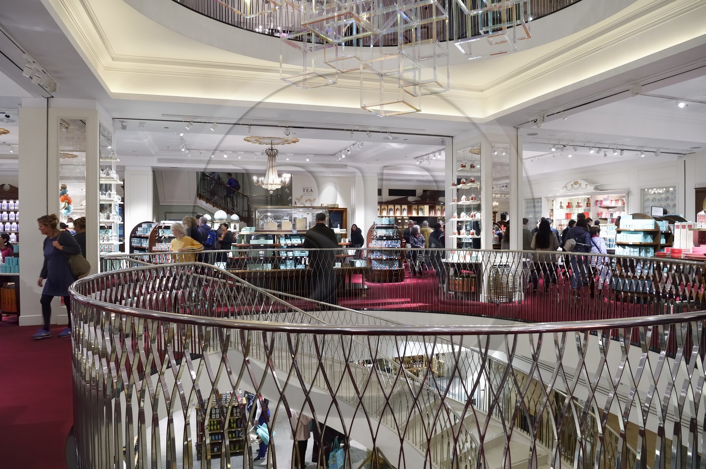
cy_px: 234
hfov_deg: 73.8
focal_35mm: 24
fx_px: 470
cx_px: 353
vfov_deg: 53.1
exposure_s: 1/50
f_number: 6.3
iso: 2000
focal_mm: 24
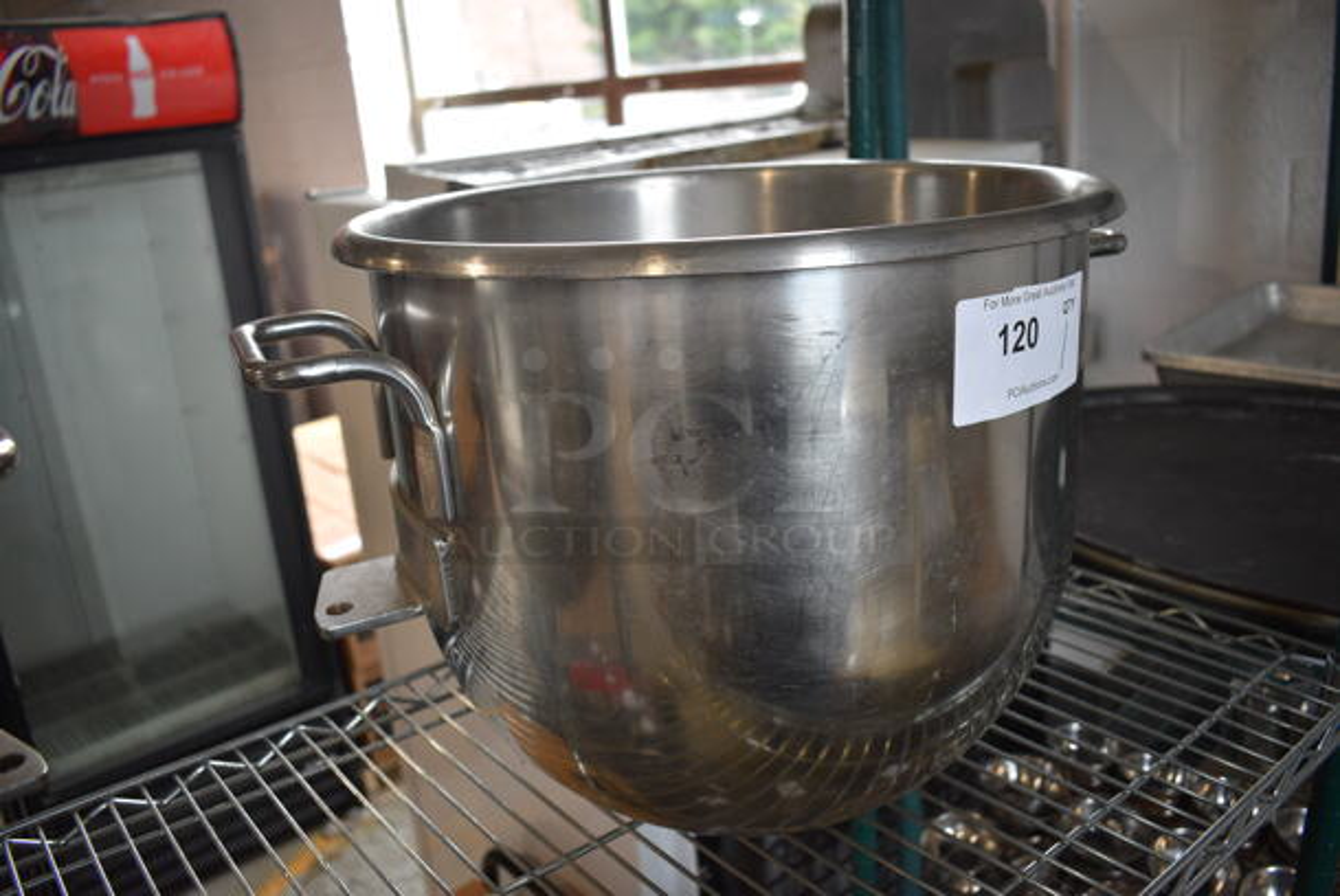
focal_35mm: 30
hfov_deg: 61.9
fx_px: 1118
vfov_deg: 43.7
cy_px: 448
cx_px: 670
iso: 800
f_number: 3.5
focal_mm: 20
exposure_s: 1/250
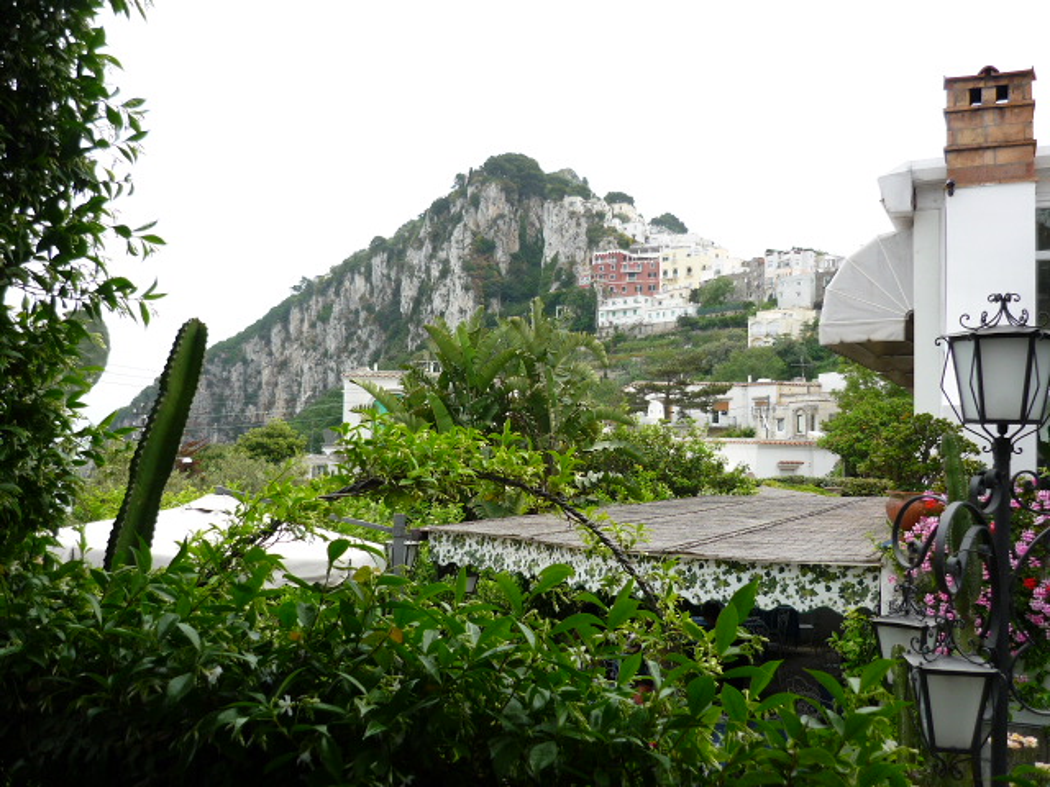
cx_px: 525
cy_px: 394
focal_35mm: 33
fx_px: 1001
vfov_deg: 42.9
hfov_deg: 55.4
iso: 100
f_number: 2.8
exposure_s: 1/640
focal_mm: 5.5
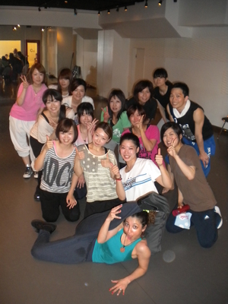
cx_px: 114
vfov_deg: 52.6
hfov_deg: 40.7
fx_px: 307
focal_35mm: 35
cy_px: 152
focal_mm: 6.3
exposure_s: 1/30
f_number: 3.1
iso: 400
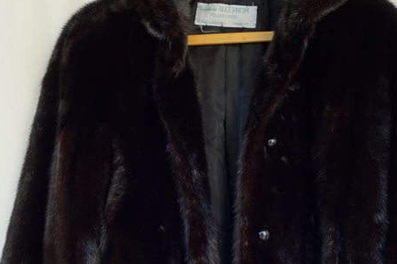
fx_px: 683
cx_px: 225
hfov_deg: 32.3
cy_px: 209
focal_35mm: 62
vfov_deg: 21.6
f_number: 3.2
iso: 125
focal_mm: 10.4
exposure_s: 1/100
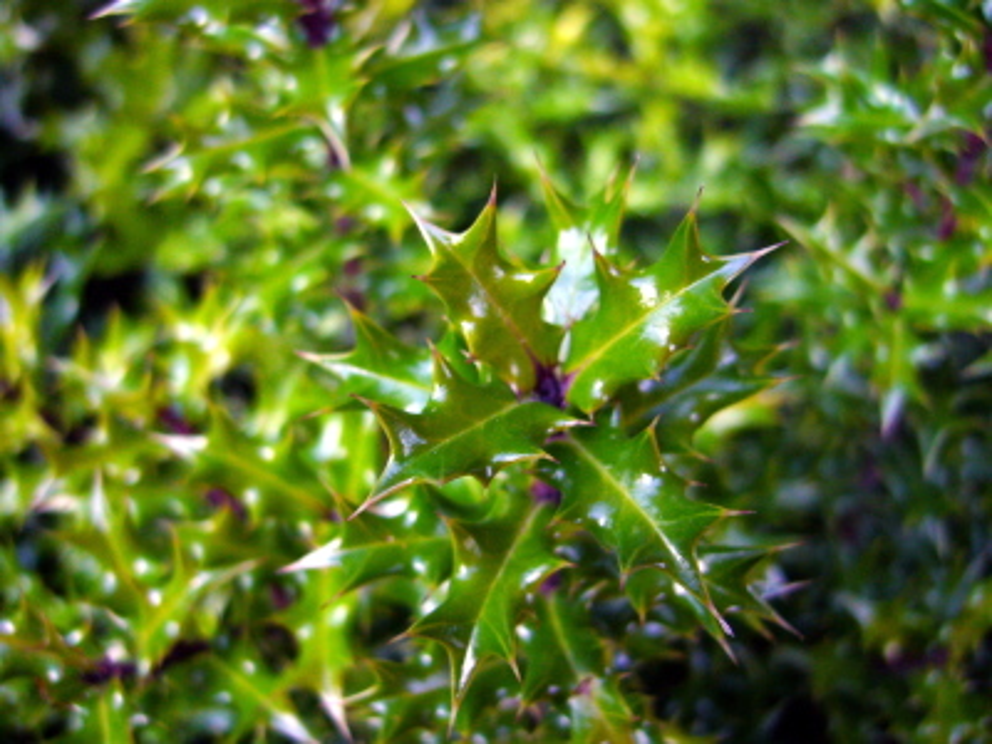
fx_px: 1003
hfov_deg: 52.6
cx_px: 496
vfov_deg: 40.7
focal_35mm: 35
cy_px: 372
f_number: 2.8
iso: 80
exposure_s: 1/80
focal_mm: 5.8
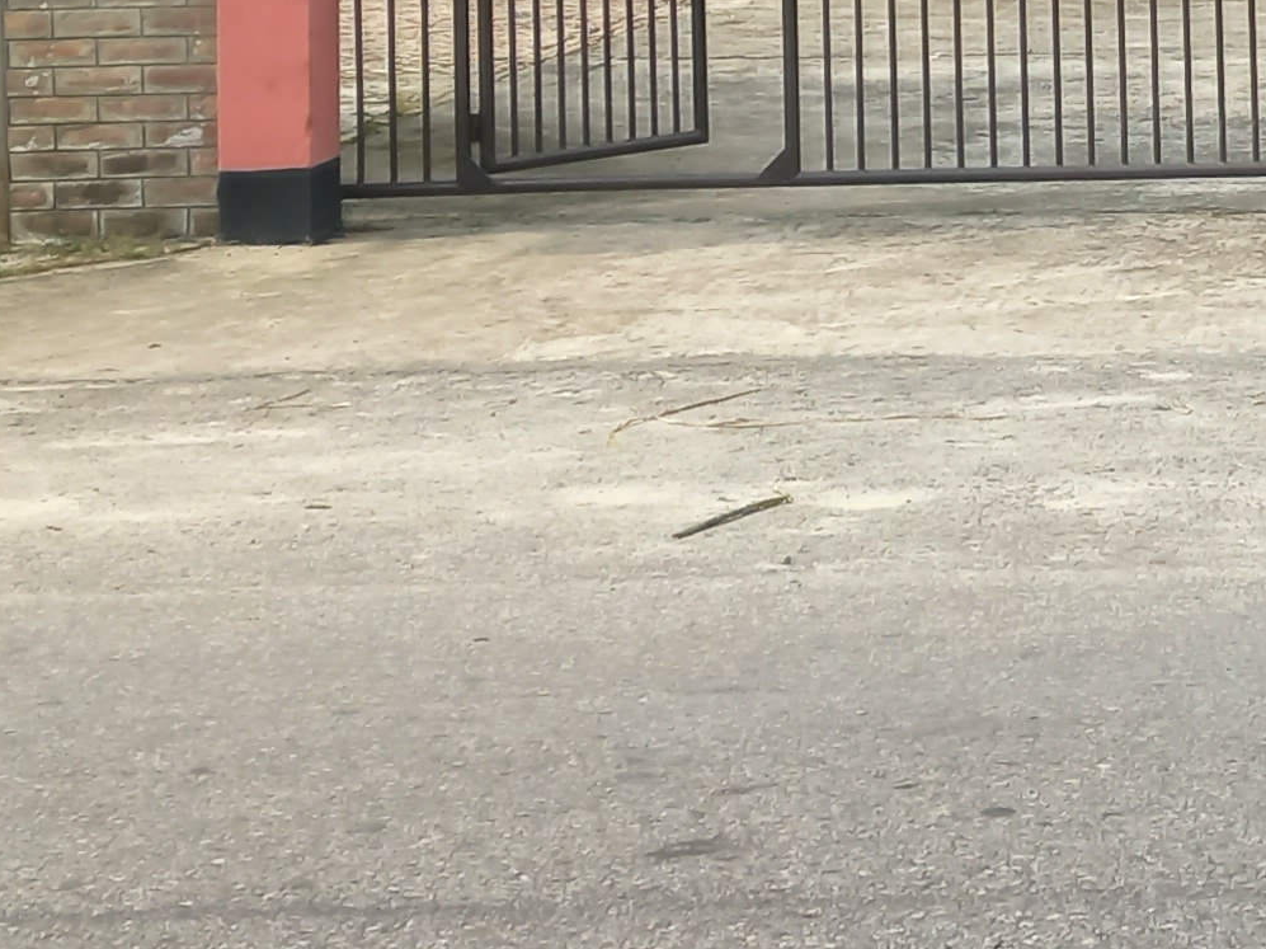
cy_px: -353
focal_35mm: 116
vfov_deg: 12.3
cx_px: 1501
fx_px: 4241
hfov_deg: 16.3
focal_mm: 4.6
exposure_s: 1/591
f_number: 1.8
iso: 25
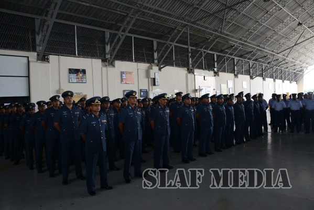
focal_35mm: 28
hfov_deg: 65.4
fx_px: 244
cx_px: 157
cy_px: 105
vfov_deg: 46.4
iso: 800
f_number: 7.1
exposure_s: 1/160
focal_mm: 28
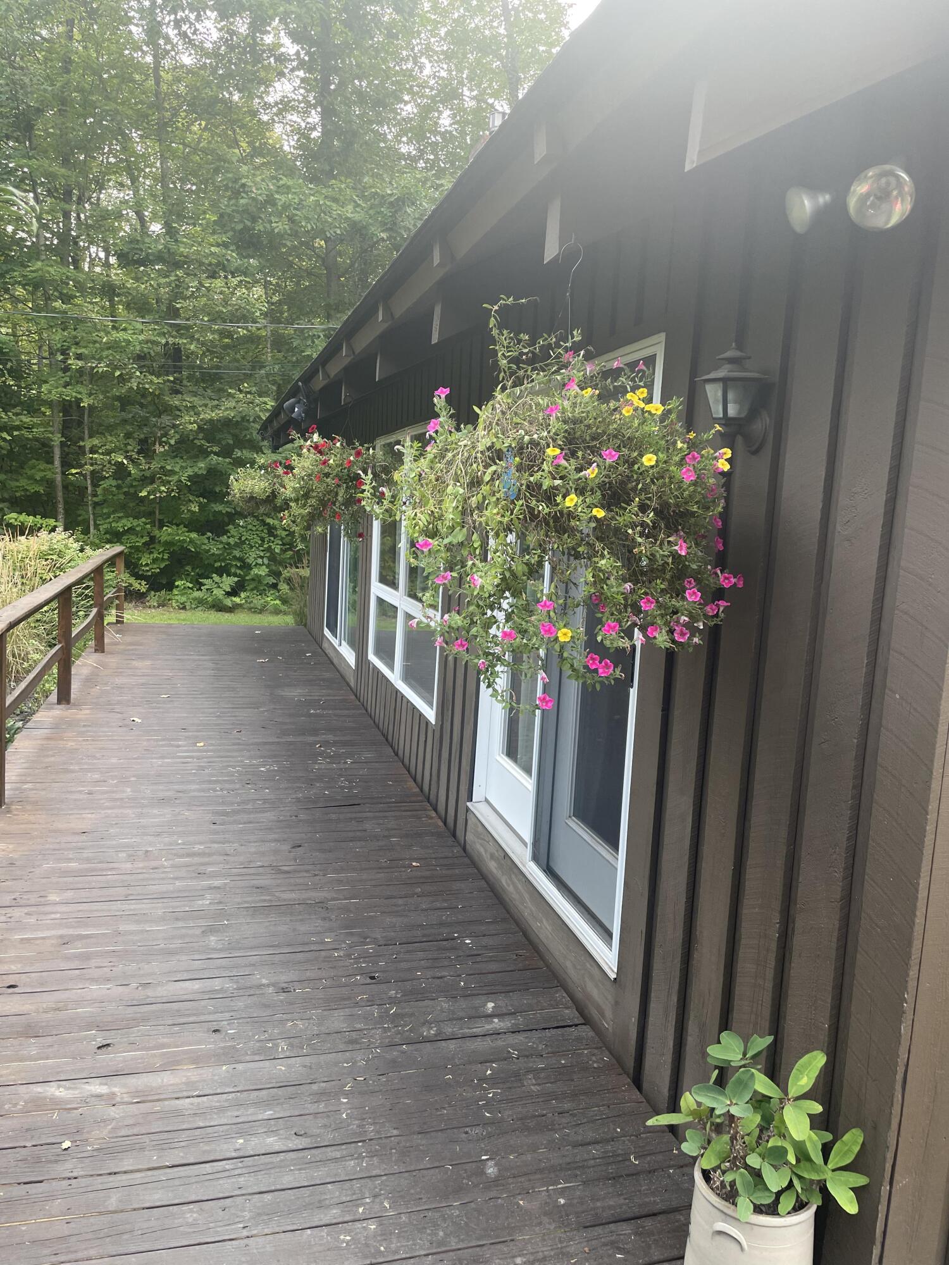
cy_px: 632
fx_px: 950
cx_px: 474
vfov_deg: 67.3
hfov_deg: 53.1
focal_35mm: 26
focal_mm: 4.2
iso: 64
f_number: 1.6
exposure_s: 1/121
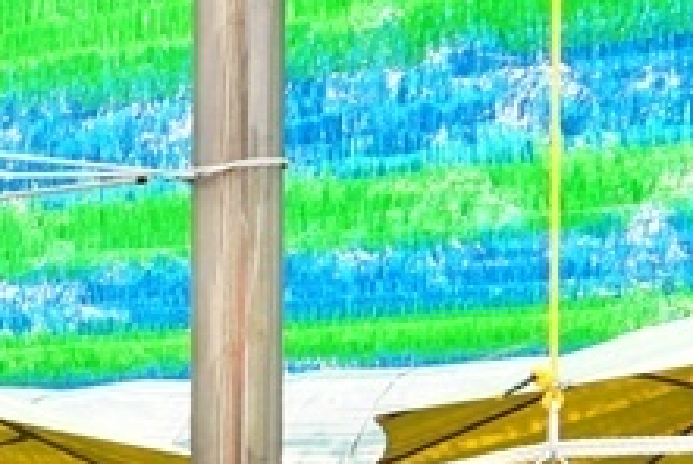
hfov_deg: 13.4
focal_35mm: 125
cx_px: -809
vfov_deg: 10.6
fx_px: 2409
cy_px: 704
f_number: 5.6
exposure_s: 1/60
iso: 100
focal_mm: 18
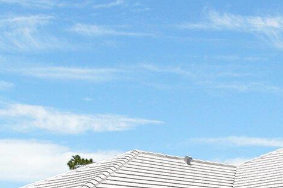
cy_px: 227
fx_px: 511
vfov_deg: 19.6
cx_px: 317
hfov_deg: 28.0
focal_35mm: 65
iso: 640
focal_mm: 10
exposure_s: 1/2500
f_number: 8
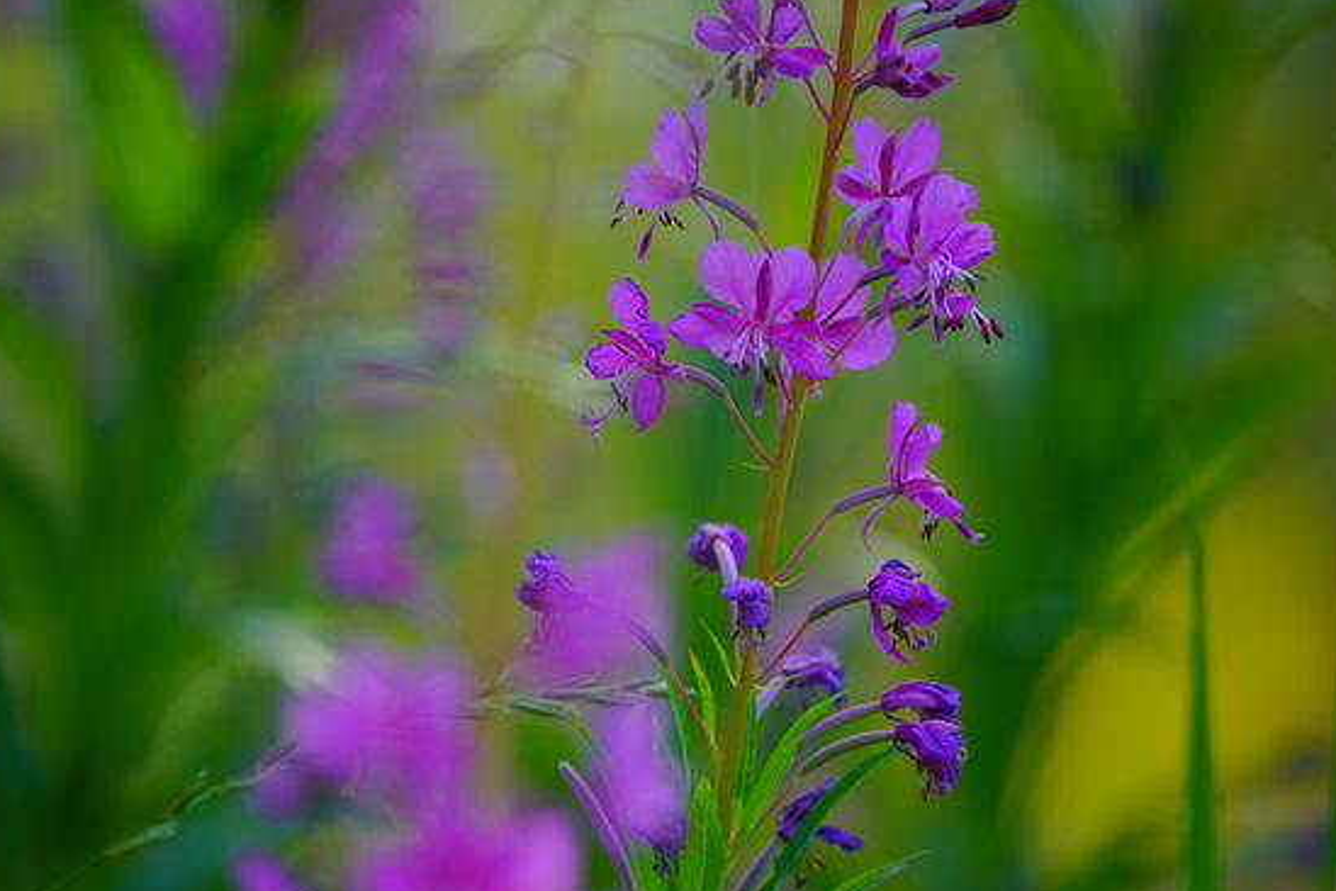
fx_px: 25976
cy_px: 510
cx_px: 591
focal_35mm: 700
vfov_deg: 2.0
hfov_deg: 2.9
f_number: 6.3
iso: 160
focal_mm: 600
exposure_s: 1/125
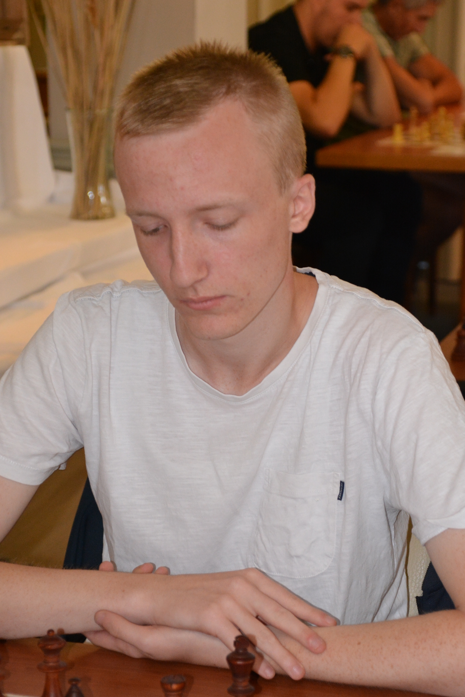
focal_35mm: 104
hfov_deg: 13.2
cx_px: 211
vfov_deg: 19.6
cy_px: 369
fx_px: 2015
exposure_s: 1/60
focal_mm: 62
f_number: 5
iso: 1800
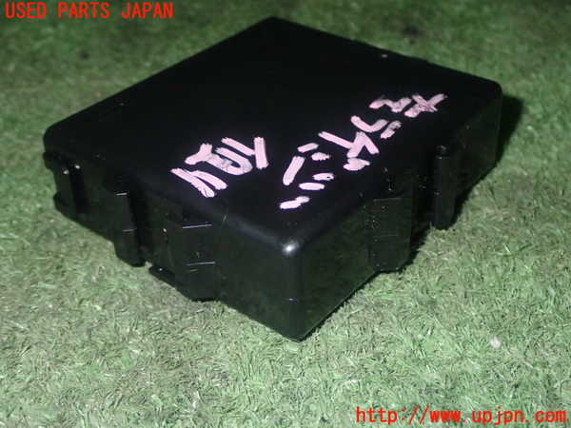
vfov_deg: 29.1
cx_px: 286
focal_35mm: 50
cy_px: 214
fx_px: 825
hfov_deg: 38.2
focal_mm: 9.01
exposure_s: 1/50
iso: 640
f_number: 9
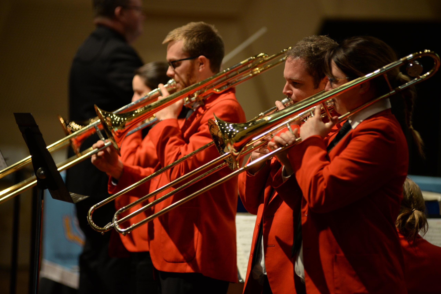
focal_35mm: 200
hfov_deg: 10.3
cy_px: 147
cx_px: 220
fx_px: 2451
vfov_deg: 6.9
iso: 1600
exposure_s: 1/200
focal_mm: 200
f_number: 2.8
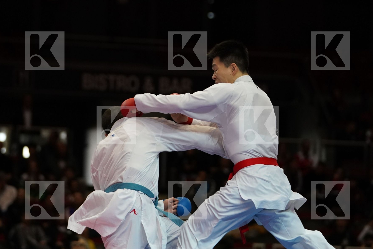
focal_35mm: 189
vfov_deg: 7.3
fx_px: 1958
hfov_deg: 10.9
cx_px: 188
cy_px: 125
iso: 2500
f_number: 2.8
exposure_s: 1/1000
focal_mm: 124
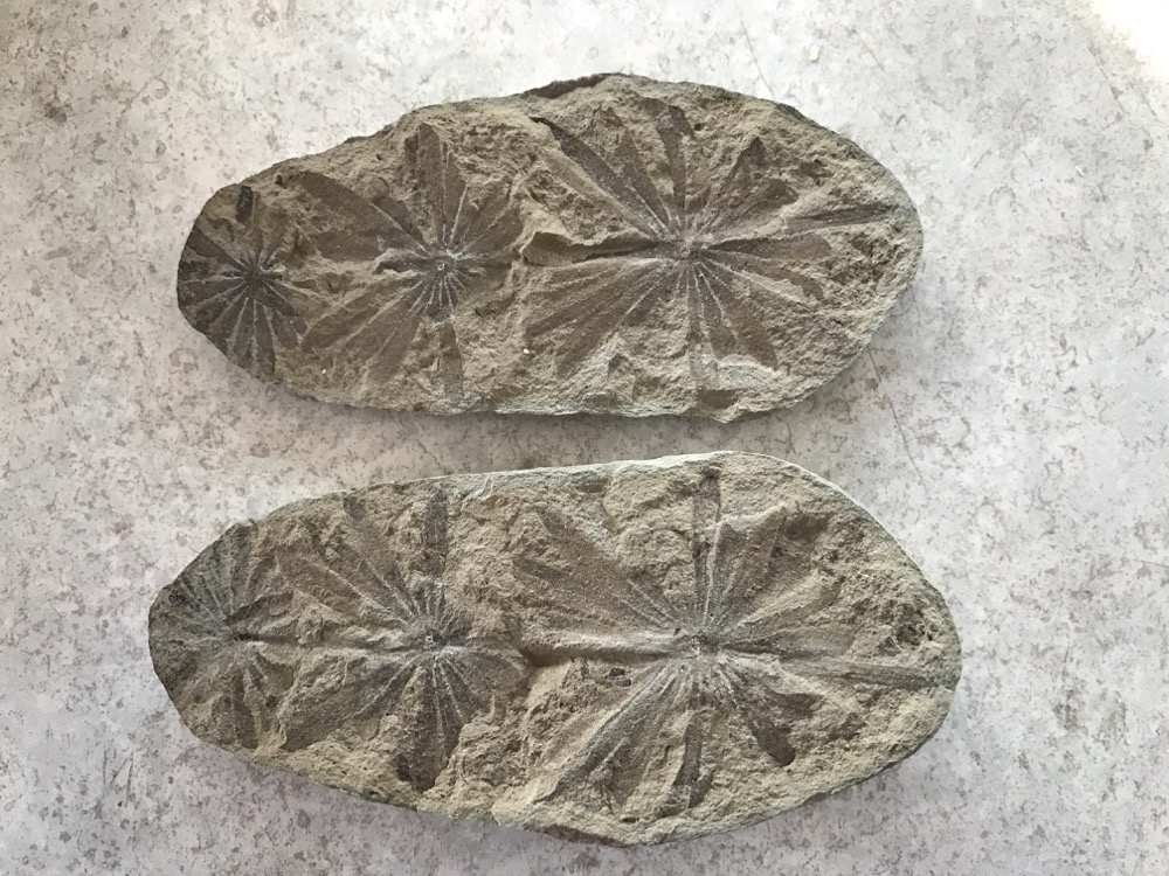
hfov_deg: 63.4
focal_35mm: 28
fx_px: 946
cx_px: 584
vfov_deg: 49.7
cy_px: 438
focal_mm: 3.99
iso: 32
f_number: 1.8
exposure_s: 1/30
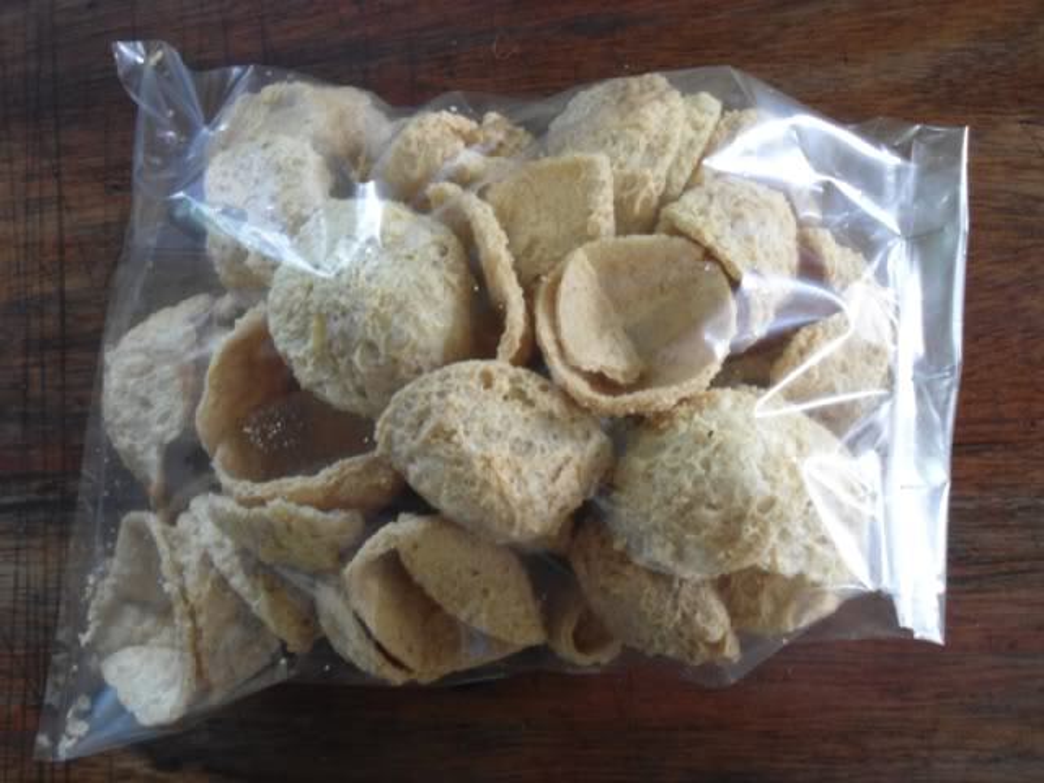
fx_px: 1327
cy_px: 392
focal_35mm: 44
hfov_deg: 42.9
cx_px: 522
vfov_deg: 32.9
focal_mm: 7.9
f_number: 3.5
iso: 400
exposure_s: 1/13
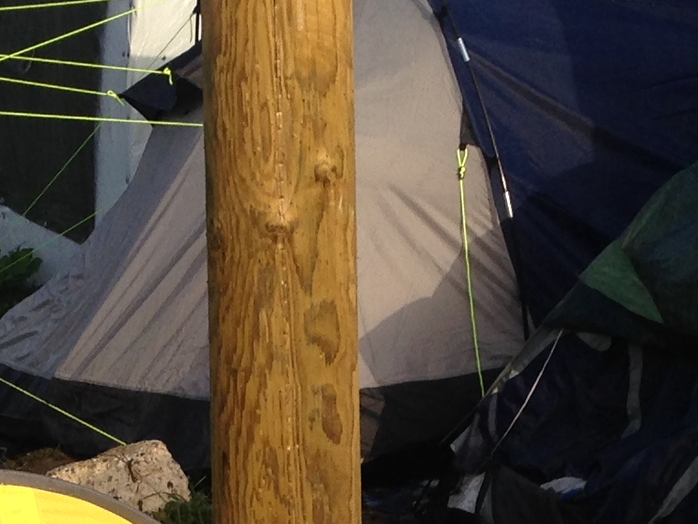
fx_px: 2843
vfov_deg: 10.4
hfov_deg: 14.0
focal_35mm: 141
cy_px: 629
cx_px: 439
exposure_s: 1/935
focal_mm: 4.12
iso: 50
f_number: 2.4
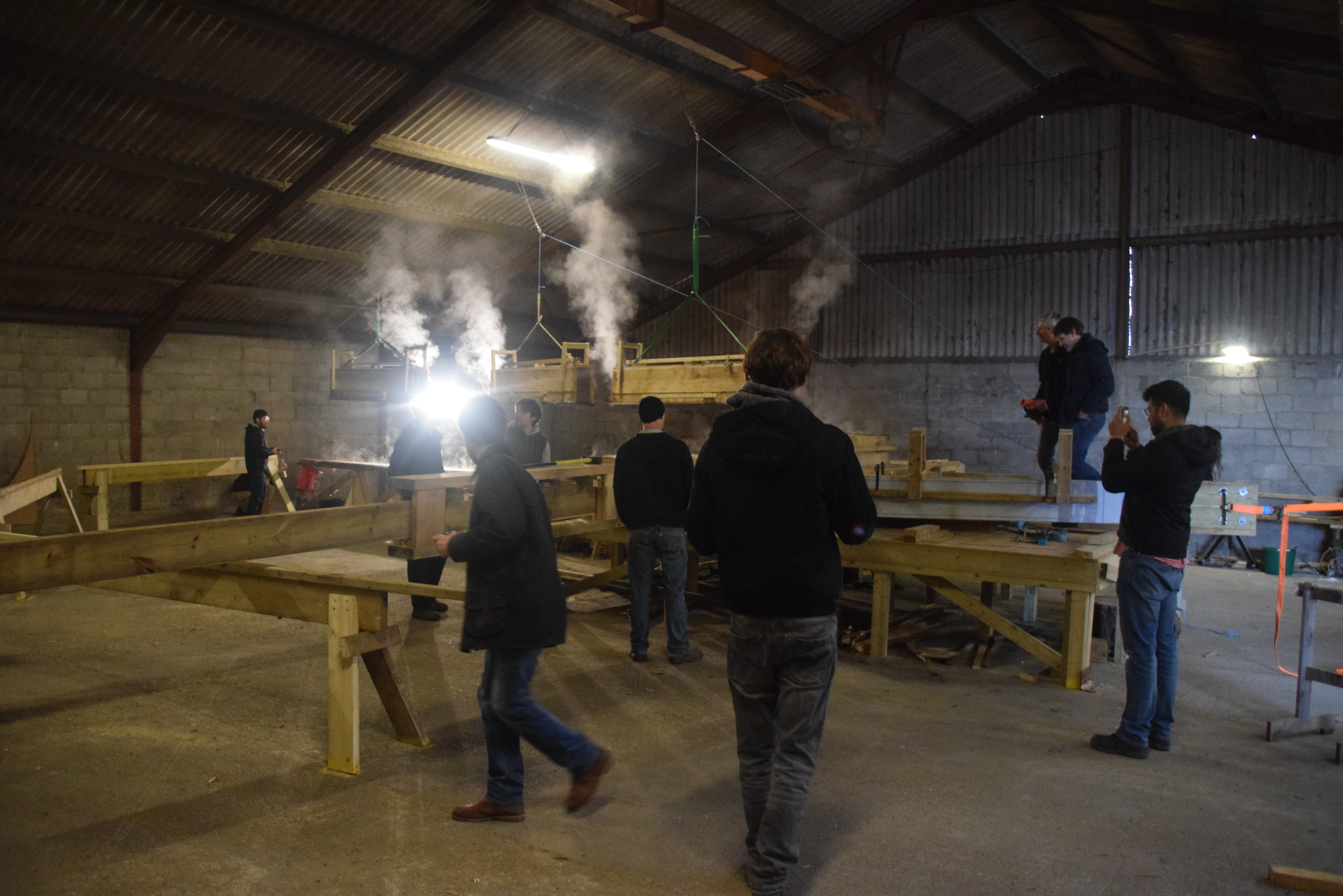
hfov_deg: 67.4
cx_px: 672
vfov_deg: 47.9
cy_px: 448
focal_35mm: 27
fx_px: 1007
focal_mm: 18
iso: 4000
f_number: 3.5
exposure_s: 1/60
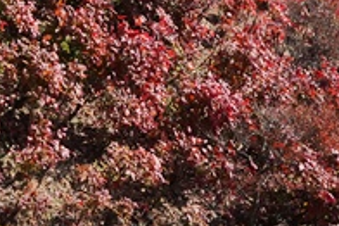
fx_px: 1484
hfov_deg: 12.9
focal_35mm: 158
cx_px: 38
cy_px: -286
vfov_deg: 8.1
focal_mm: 30.1
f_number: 8
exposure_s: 1/2000
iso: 1000
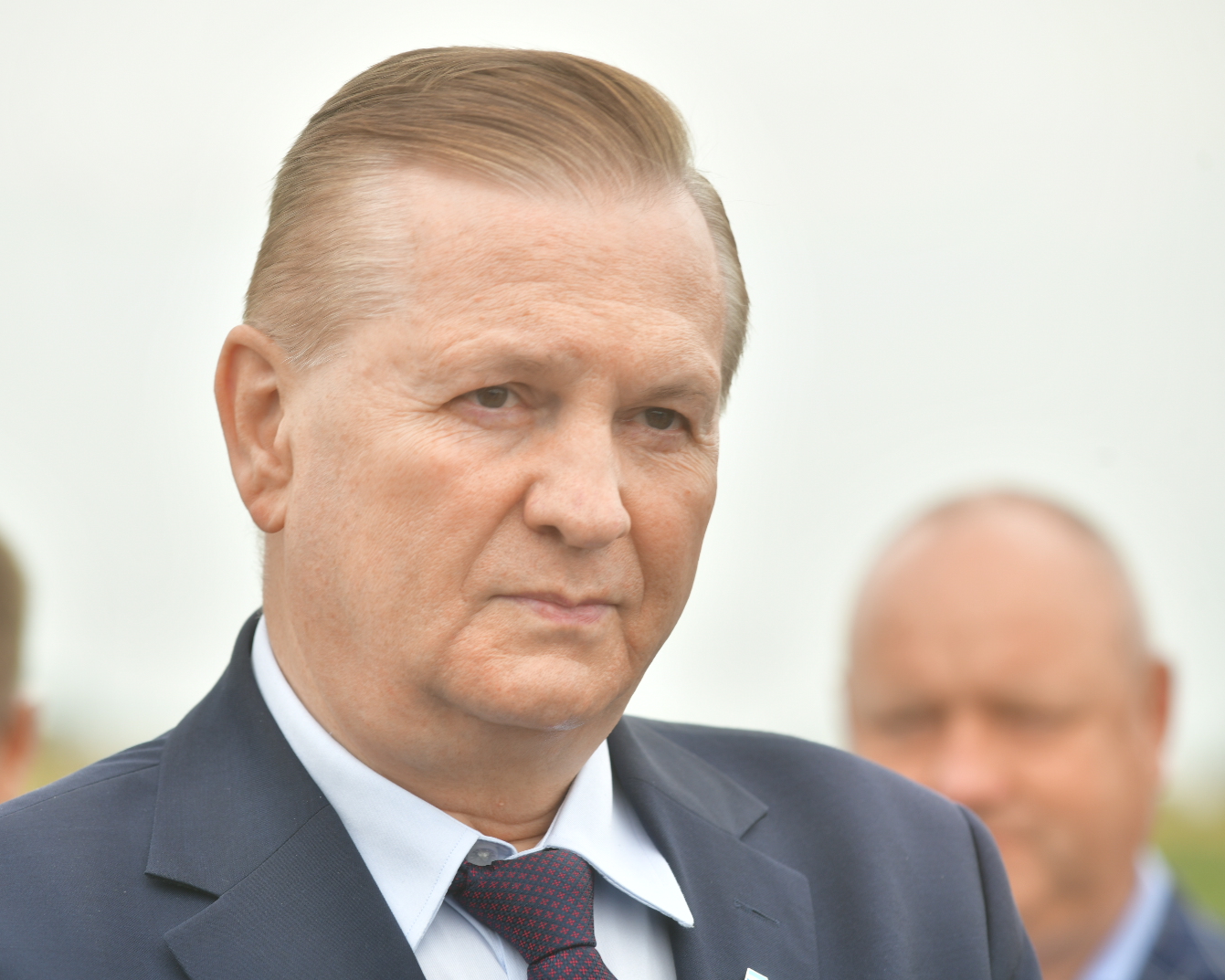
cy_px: 490
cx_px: 502
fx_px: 7397
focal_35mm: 204
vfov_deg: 7.6
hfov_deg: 9.5
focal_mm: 180
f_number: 5.6
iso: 100
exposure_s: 1/200
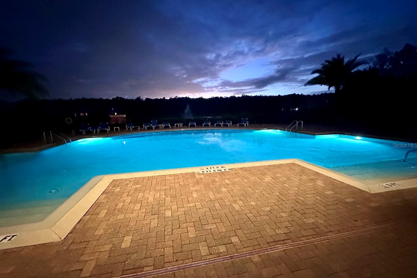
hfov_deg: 100.4
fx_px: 174
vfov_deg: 77.3
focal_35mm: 15
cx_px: 204
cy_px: 145
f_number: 2.2
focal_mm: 2.22
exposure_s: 1/30
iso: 1250
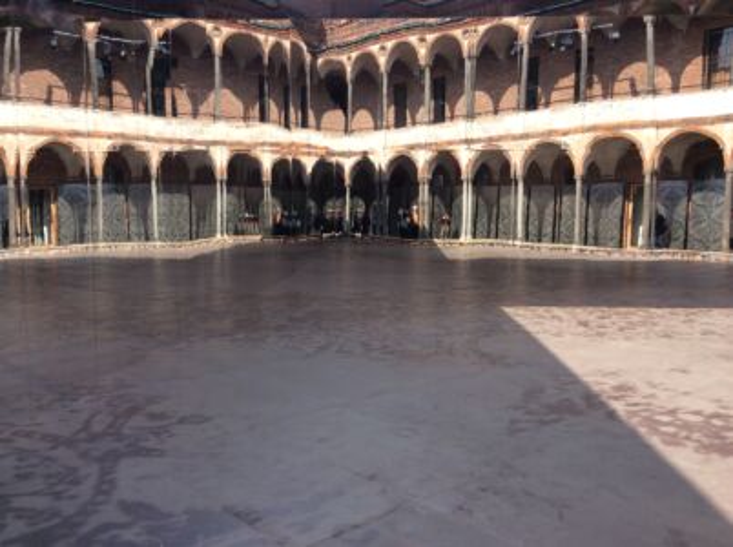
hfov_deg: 56.9
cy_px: 274
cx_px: 366
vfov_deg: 44.0
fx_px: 676
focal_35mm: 32
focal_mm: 3.3
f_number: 2.4
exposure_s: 1/867
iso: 32
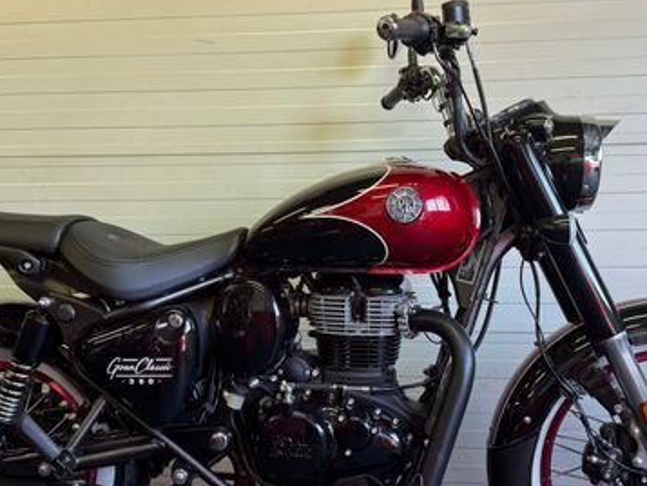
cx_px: 308
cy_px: 270
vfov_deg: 33.6
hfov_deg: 43.8
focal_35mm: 43
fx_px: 804
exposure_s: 1/100
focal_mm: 6.76
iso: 80
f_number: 1.78
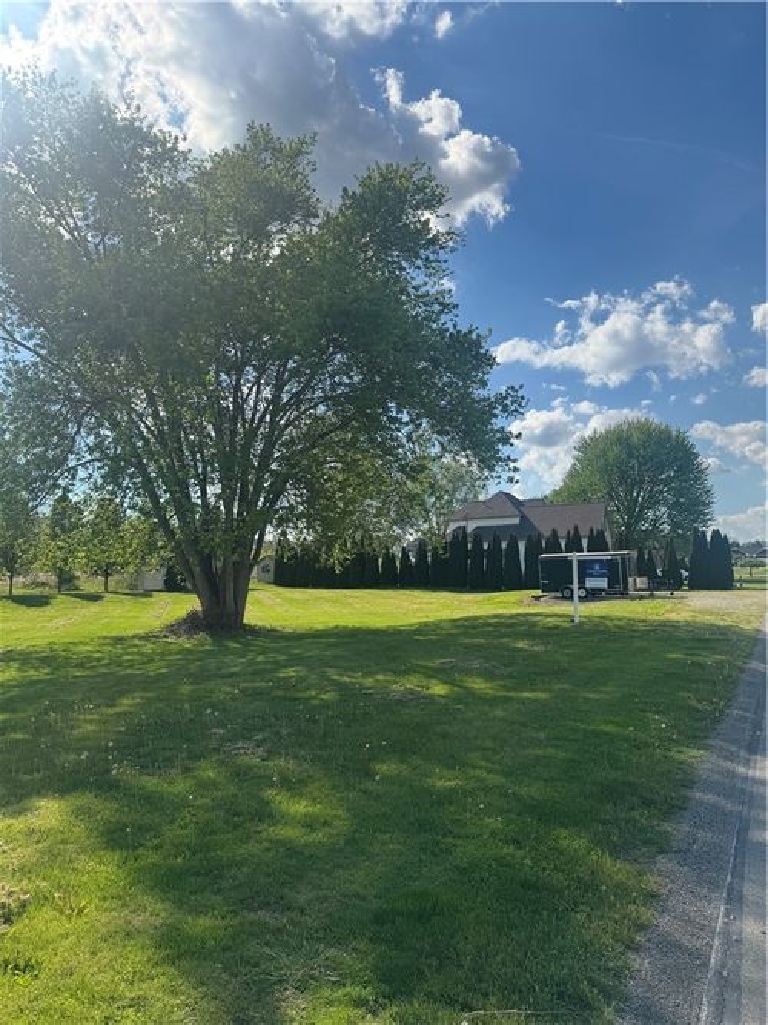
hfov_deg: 56.8
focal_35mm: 24
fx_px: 710
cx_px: 384
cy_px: 512
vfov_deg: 71.6
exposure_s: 1/4950
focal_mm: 6.76
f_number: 1.78
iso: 80
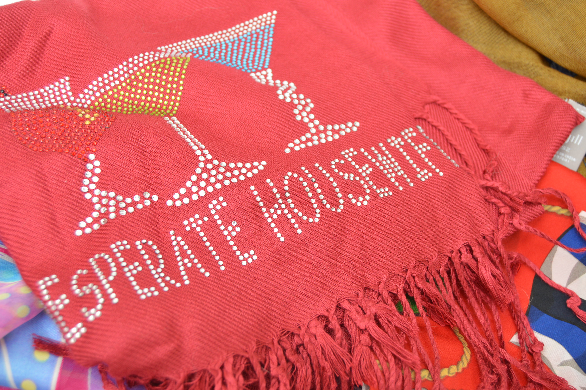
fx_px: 732
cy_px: 195
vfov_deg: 29.8
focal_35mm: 45
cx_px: 293
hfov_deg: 43.6
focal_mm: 30
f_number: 4.2
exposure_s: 1/160
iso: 200
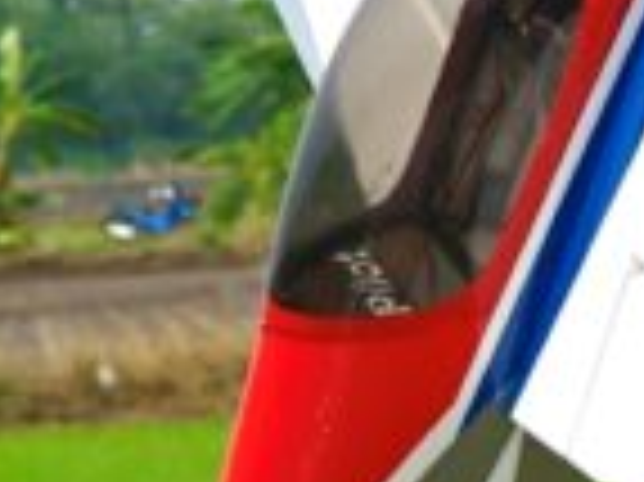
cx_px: 495
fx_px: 4480
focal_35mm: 241
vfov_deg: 6.1
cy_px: 421
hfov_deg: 8.2
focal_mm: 35
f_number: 5.6
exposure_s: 1/2500
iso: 200
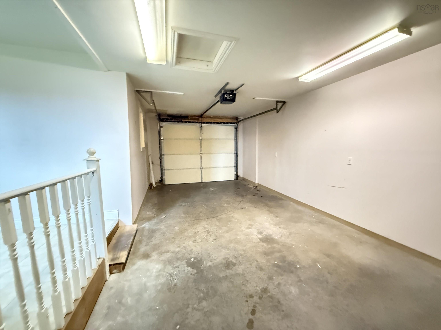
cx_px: 220
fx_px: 178
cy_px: 165
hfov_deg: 102.1
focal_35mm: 14
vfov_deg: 85.7
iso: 2500
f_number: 2.2
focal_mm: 2.22
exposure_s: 1/27
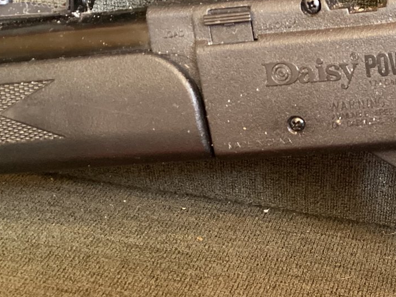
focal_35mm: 66
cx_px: 406
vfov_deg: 22.2
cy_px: 176
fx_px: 755
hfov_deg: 27.5
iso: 320
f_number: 2.4
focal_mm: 3.3
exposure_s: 1/25
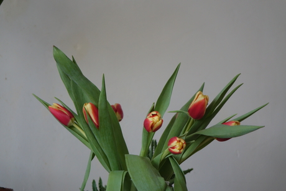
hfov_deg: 10.3
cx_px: 143
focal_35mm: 200
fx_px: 1589
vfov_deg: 6.9
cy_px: 96
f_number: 2.8
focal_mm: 73.3
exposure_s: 1/60
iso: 800
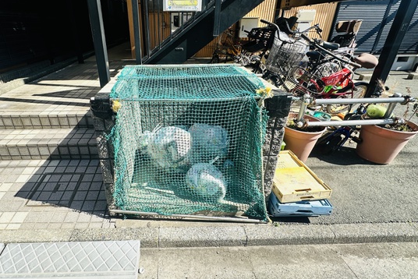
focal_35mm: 19
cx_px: 173
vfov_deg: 64.5
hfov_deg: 86.1
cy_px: 127
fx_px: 221
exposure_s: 1/924
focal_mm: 2.22
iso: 50
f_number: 2.2
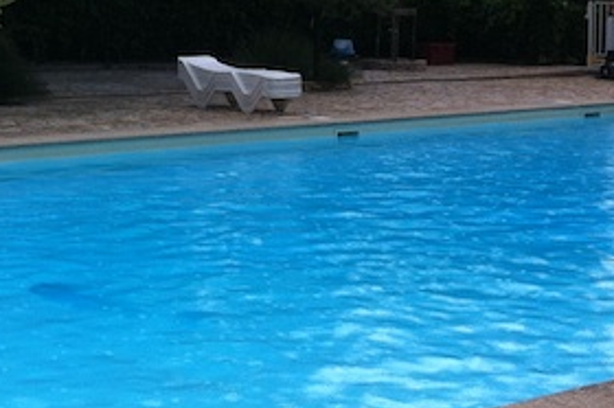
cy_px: 107
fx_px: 1772
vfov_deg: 13.1
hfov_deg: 19.6
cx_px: 202
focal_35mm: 104
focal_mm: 3.85
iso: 80
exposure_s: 1/487
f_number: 2.8
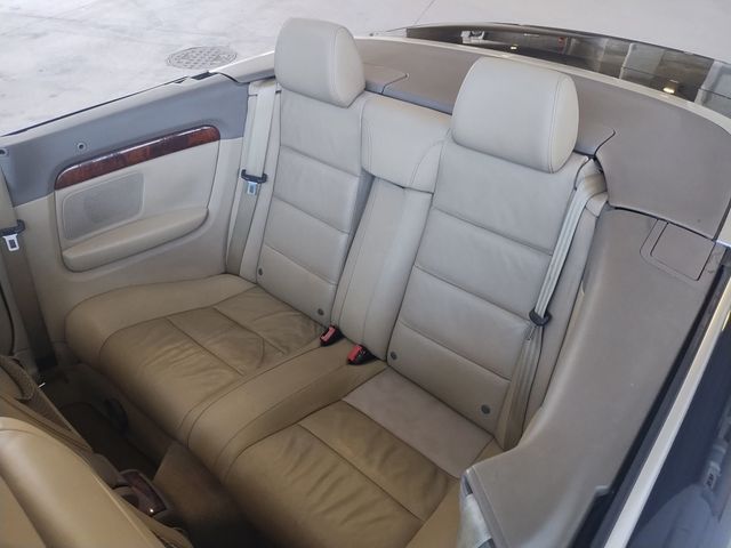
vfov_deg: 54.9
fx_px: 528
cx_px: 366
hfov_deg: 69.4
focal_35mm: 25
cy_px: 274
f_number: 1.7
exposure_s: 1/120
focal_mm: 4.71
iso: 104
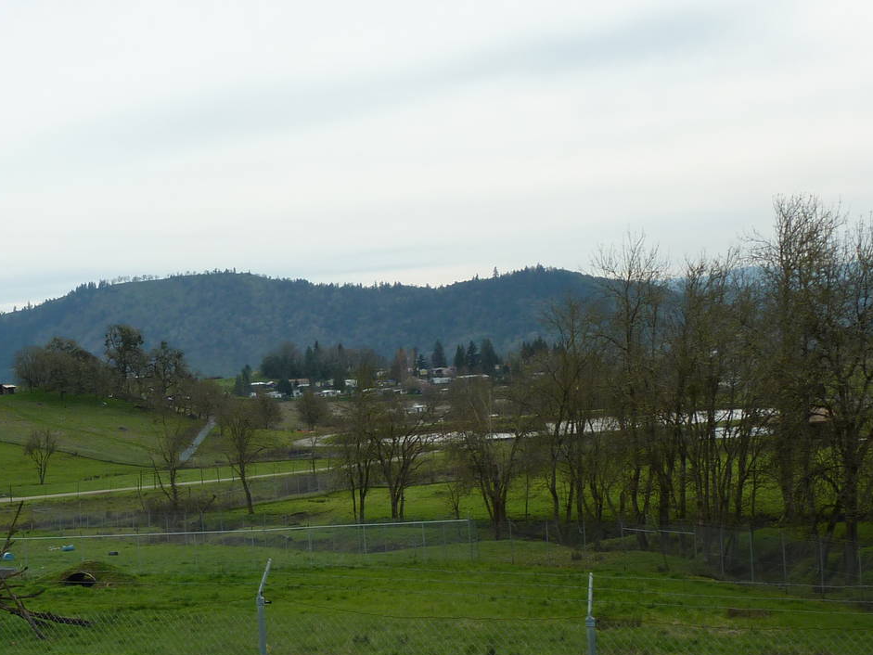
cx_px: 170
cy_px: 401
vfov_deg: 21.6
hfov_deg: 27.9
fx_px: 1715
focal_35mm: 68
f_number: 4
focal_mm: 6.5
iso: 80
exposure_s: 1/500
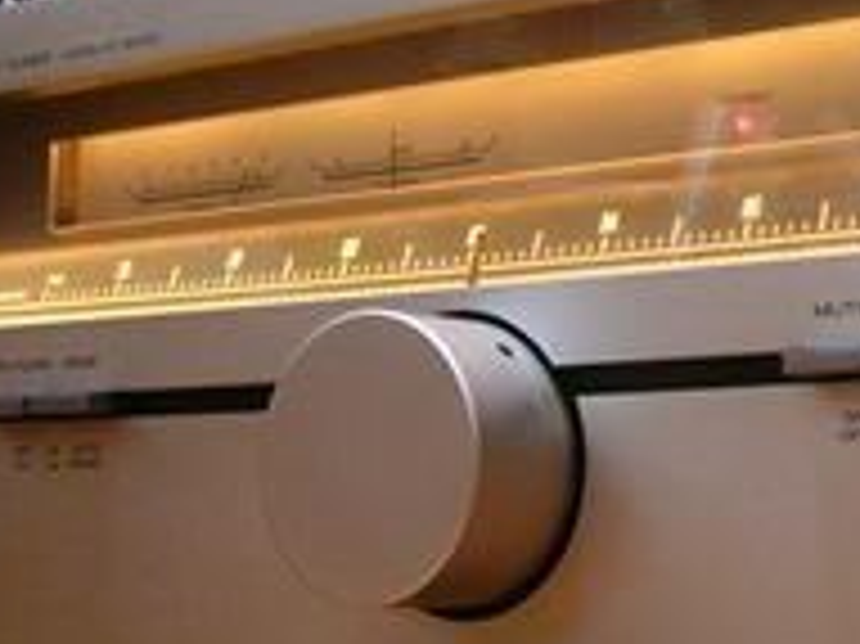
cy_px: 137
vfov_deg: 16.5
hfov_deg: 21.5
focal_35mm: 89
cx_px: 788
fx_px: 2210
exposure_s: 1/3.7
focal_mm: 5.7
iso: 90
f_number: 2.9
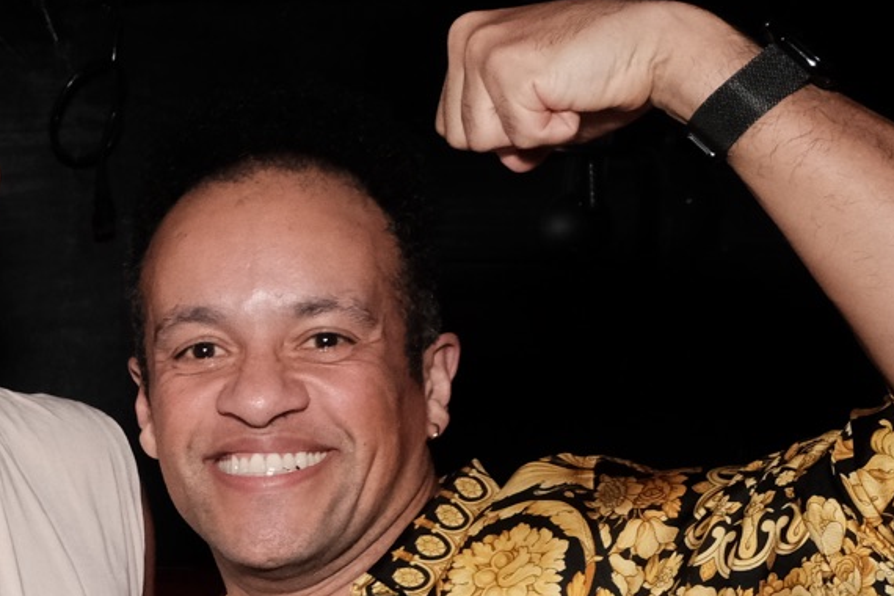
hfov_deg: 18.9
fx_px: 2260
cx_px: -552
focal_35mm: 91
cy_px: 684
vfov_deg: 14.6
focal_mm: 18
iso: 2500
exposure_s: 1/30
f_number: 9
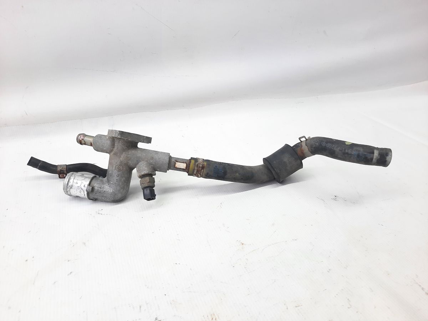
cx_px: 214
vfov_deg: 54.9
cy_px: 160
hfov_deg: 69.4
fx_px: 309
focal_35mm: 25
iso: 64
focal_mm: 4.6
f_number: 2
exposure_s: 1/50
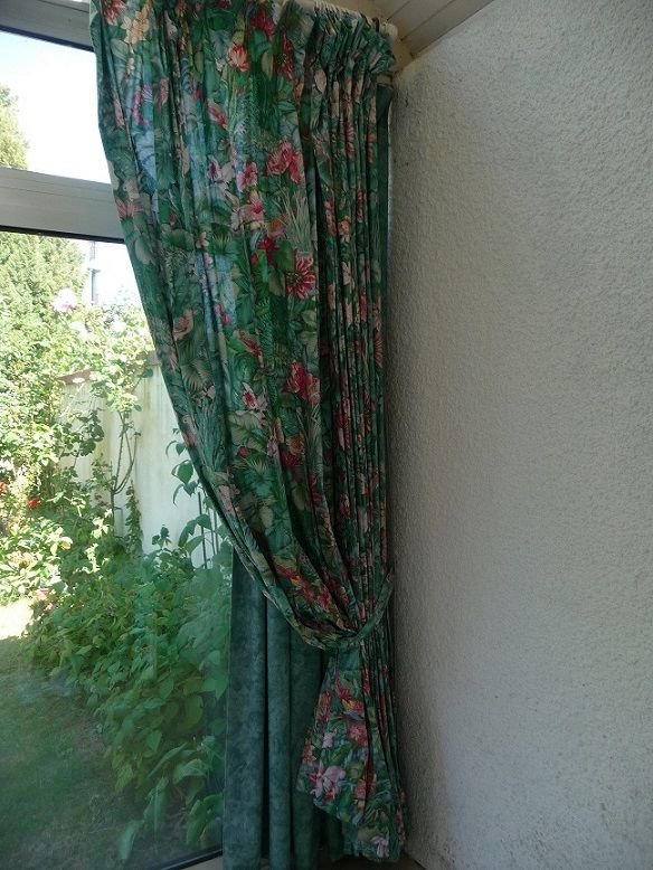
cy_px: 435
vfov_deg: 63.4
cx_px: 326
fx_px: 704
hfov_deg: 49.8
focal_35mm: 28
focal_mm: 4.7
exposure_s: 1/80
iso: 100
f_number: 3.3
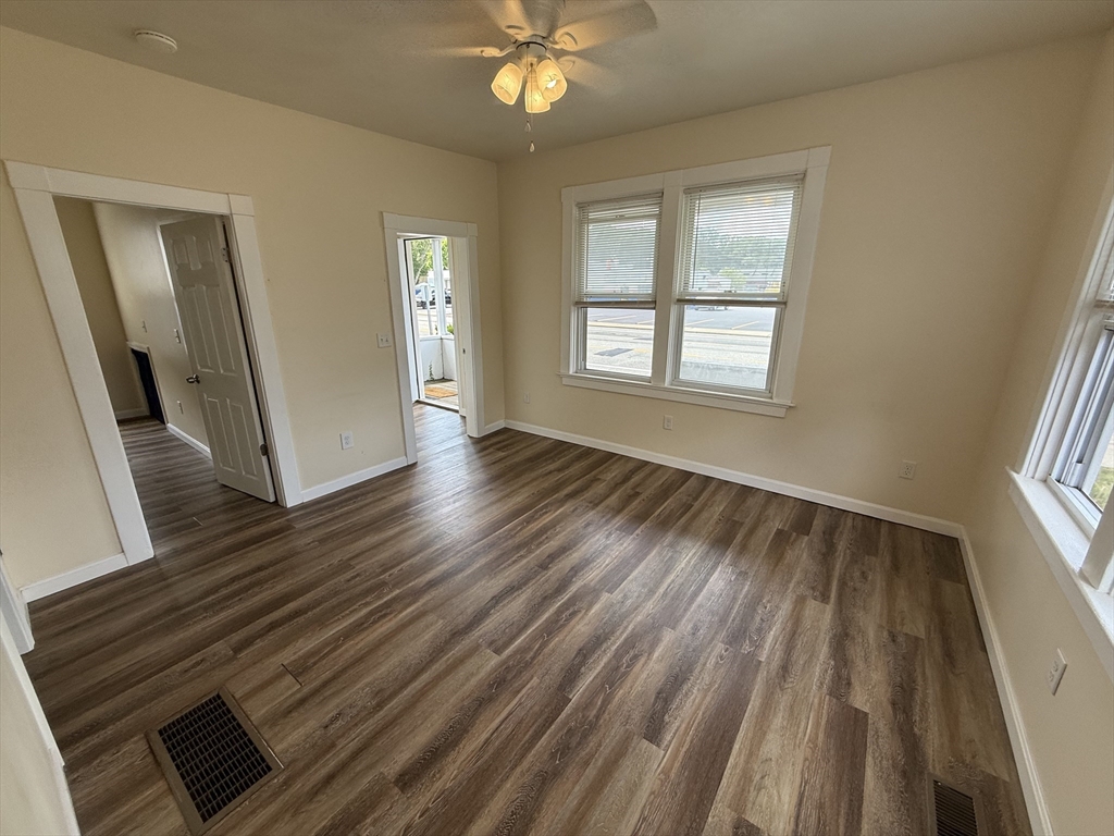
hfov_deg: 102.1
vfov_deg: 85.7
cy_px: 418
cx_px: 557
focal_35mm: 14
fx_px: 451
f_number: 2.2
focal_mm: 2.22
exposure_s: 1/192
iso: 64
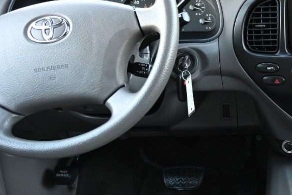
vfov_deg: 20.3
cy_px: 106
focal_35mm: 67
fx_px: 544
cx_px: 327
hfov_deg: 27.4
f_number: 4
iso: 2500
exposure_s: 1/125
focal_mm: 24
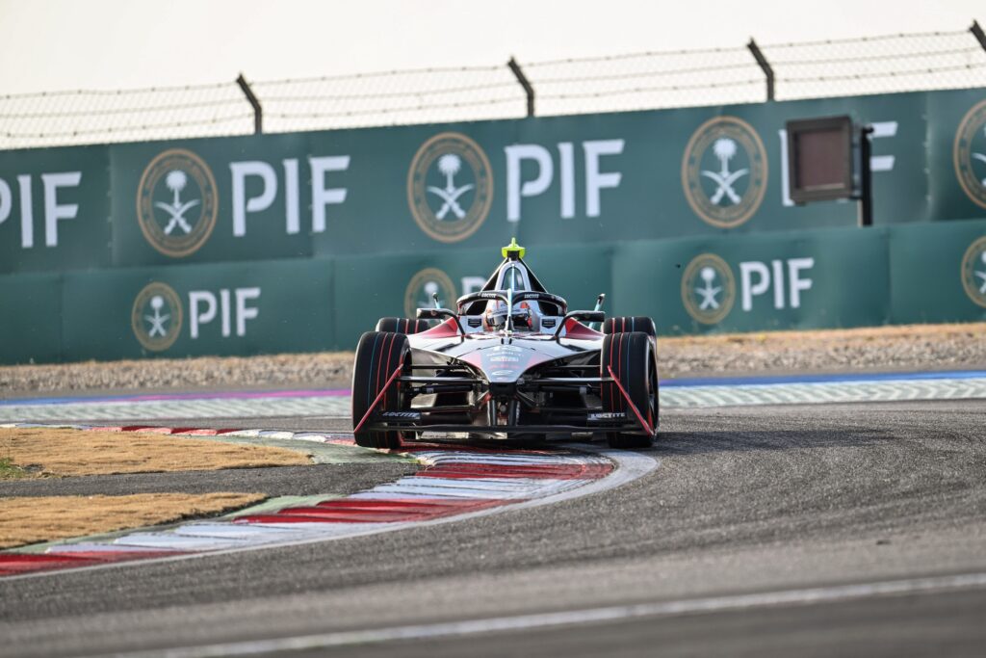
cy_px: 329
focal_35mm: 400
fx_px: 10956
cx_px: 493
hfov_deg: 5.2
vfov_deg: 3.4
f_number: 5
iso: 100
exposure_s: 1/320
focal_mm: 400
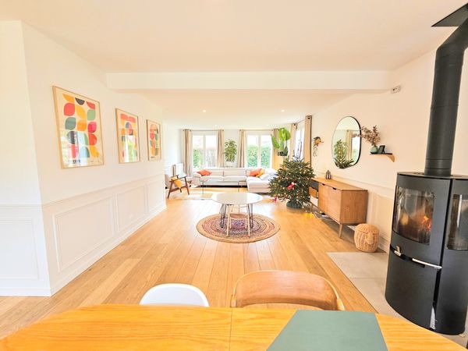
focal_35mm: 13
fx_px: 176
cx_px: 234
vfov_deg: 89.9
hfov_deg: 106.2
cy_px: 176
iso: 125
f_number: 2.2
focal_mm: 2.2
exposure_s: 1/50
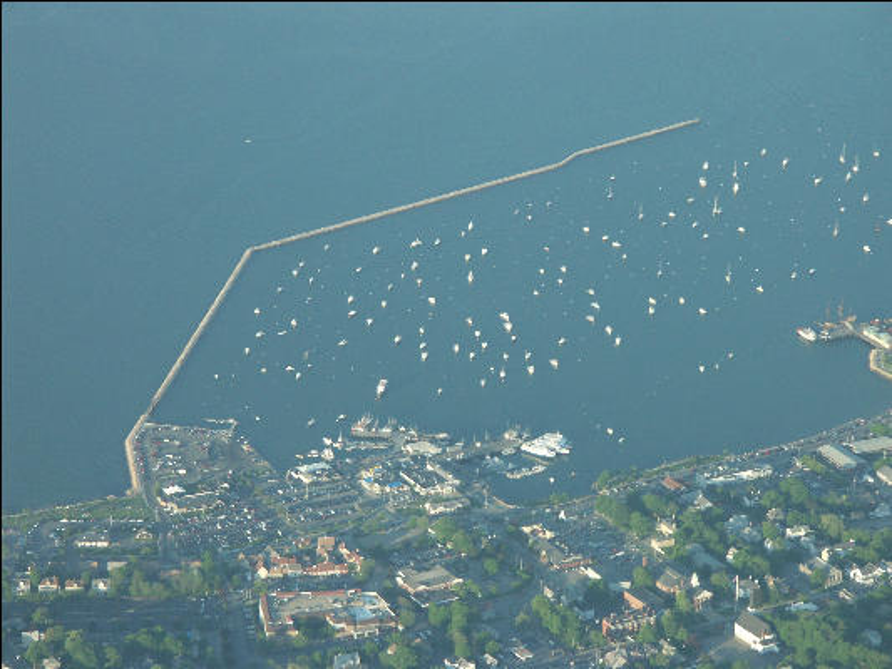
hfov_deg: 10.9
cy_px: 334
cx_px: 446
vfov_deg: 8.2
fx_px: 4665
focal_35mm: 181
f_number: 5
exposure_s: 1/200
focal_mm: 45.92
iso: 100
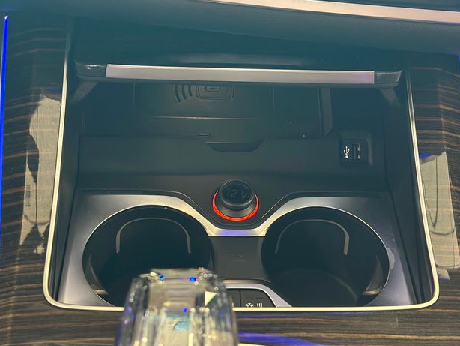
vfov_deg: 29.1
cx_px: 238
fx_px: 665
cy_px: 173
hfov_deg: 38.2
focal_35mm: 50
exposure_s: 1/30
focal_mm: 6.86
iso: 640
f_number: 1.78
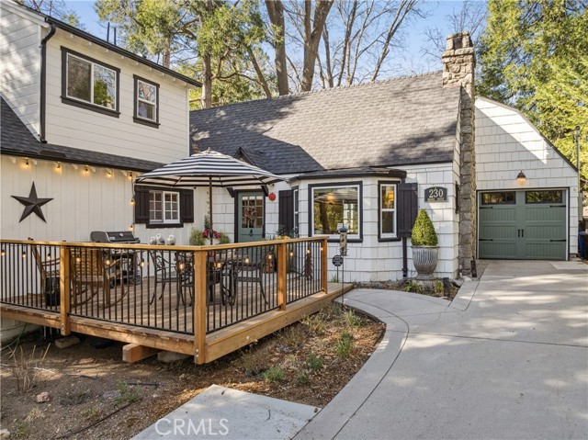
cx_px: 294
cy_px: 220
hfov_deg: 71.6
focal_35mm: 24
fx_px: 407
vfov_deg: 56.8
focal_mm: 12.3
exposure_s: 1/15
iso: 120
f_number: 2.8
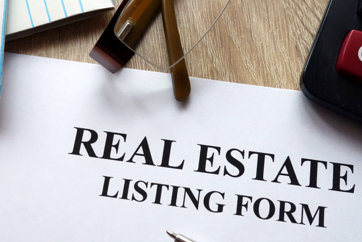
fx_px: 463
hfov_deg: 42.7
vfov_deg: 29.2
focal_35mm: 46
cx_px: 174
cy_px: 130
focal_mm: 10.4
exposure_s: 1/60
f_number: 4.5
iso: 800
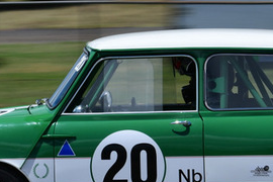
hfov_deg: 3.3
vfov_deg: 2.2
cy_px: 3
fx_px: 4716
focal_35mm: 622
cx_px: 193
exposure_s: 1/200
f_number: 14
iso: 160
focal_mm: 140
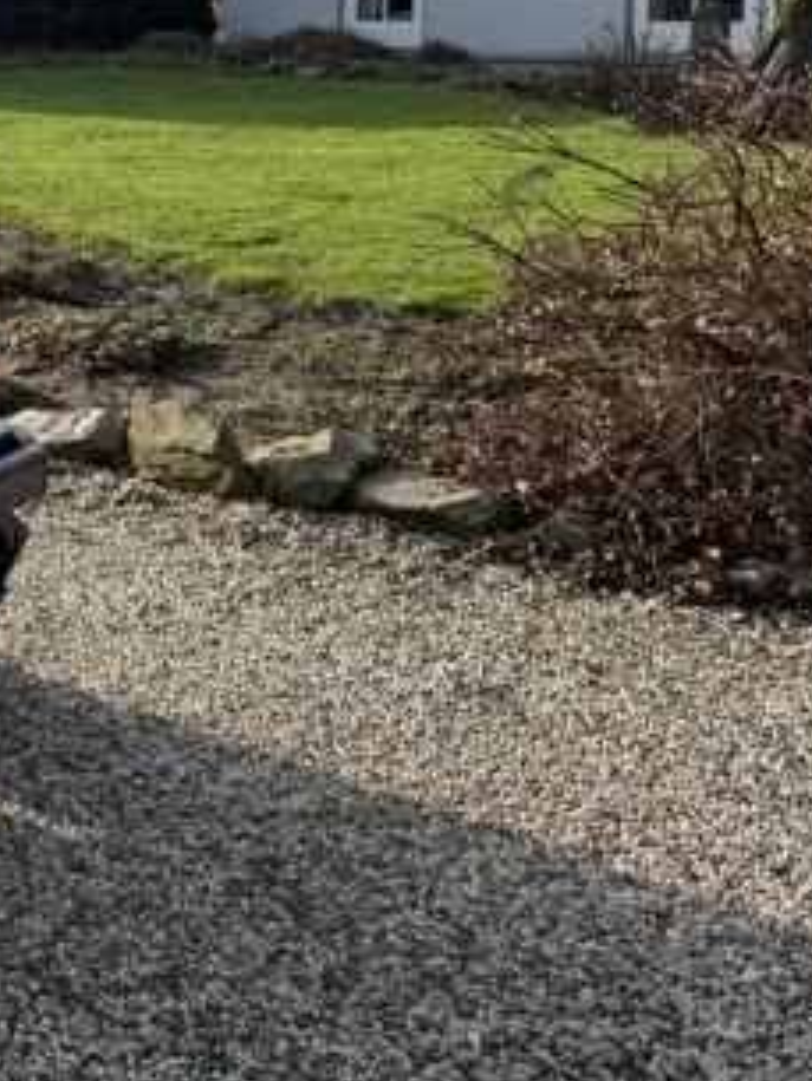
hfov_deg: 23.2
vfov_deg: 33.6
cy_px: 172
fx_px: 1719
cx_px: -277
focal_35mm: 55
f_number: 1.78
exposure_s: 1/2611
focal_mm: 6.76
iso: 80
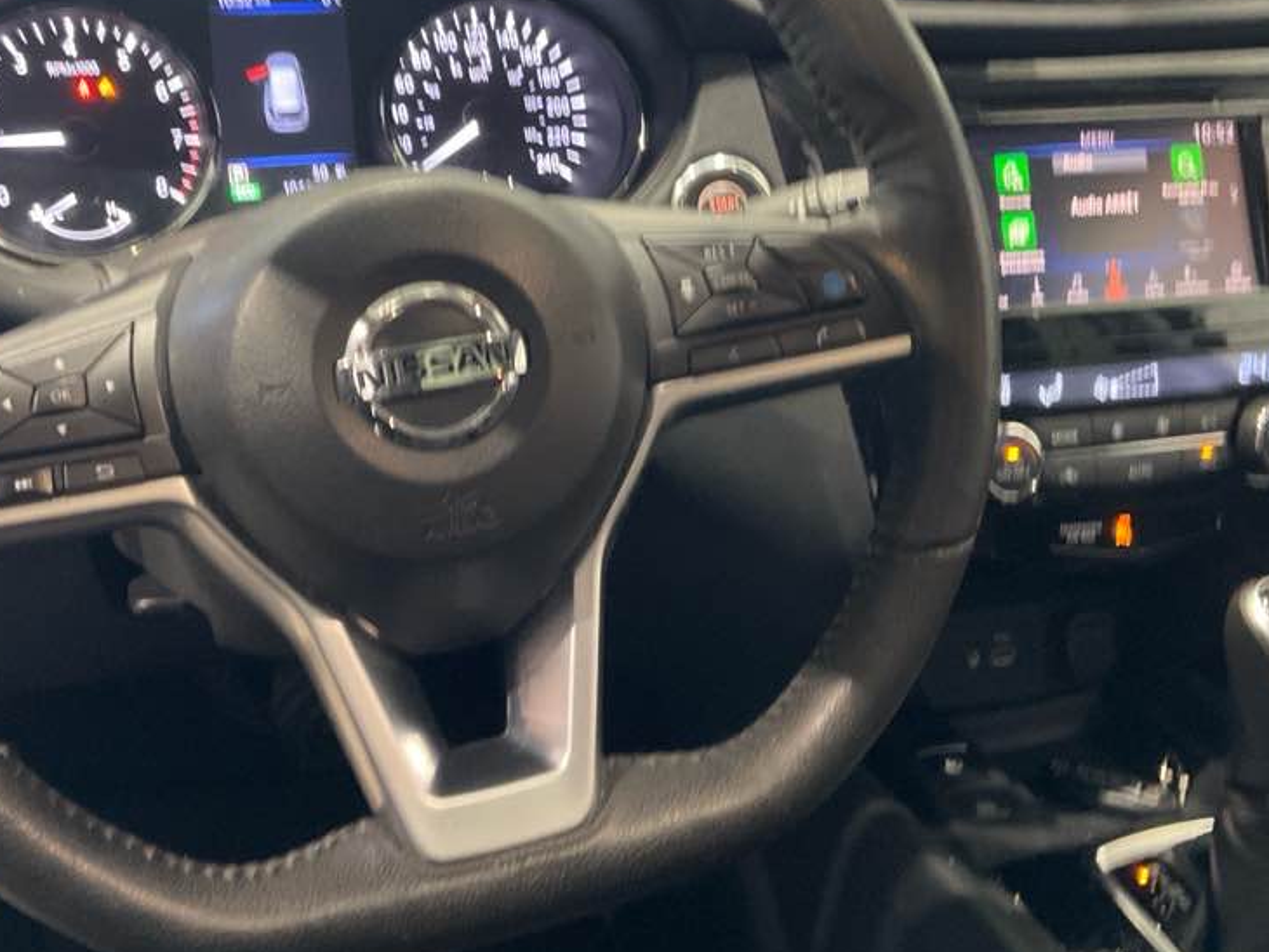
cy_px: 295
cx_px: 571
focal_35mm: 45
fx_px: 1650
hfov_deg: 42.0
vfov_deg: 31.9
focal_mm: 3
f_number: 1.8
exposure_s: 1/33
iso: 250
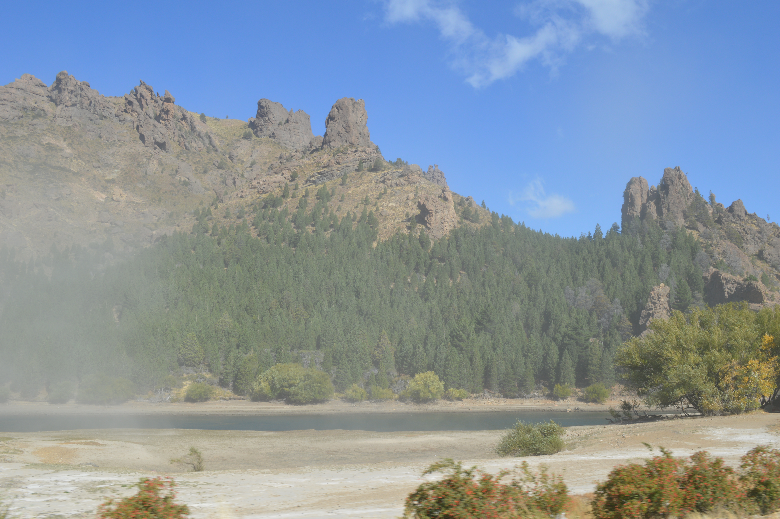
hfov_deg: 57.3
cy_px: 260
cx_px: 390
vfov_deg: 39.9
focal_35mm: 33
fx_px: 714
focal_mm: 22
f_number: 8
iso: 100
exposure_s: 1/250
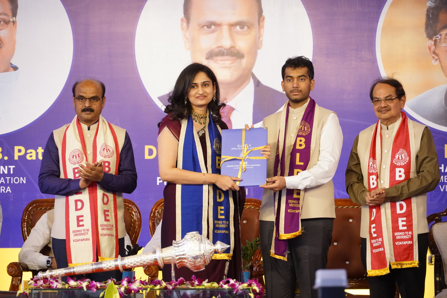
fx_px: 2198
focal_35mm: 177
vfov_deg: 7.8
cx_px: 224
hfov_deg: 11.6
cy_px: 149
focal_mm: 118
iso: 2000
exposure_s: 1/250
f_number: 5.6
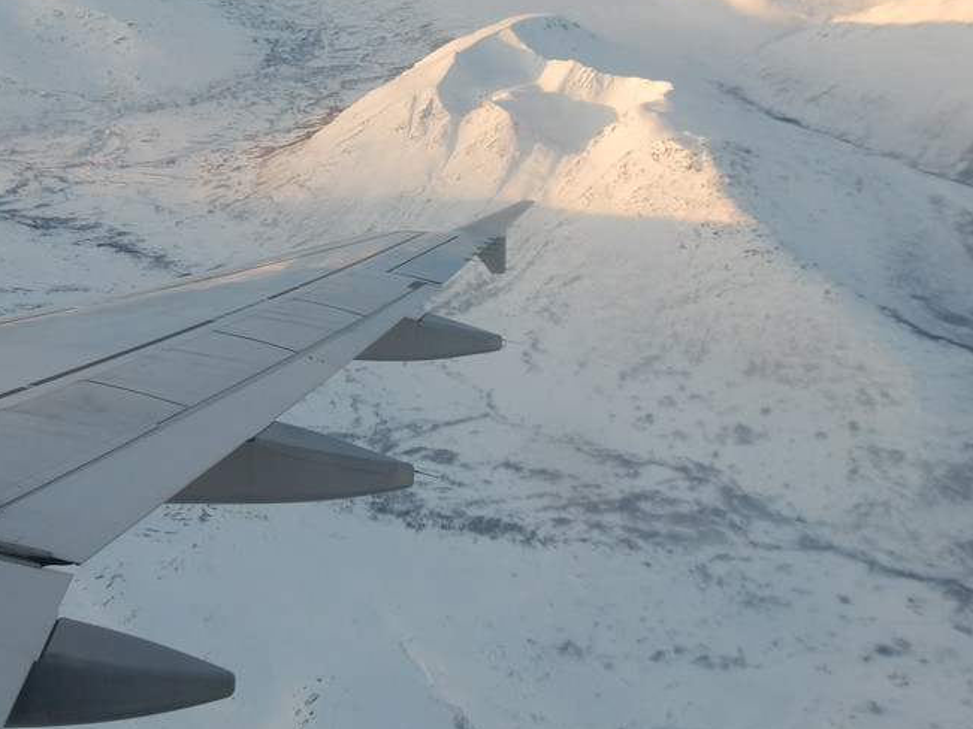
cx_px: 481
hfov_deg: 45.8
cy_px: 317
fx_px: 1152
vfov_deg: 35.1
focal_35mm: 41
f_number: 3.7
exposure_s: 1/400
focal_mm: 4.5
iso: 125
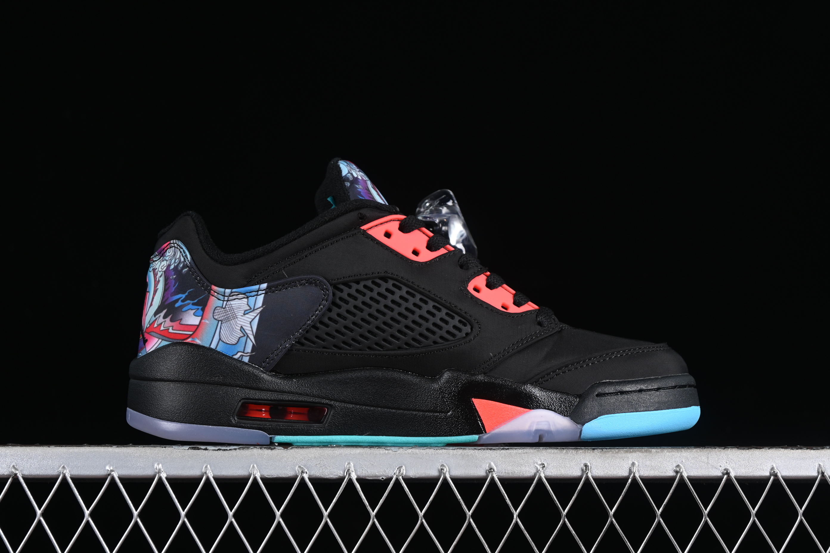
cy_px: 276
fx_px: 1729
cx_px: 415
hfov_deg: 27.0
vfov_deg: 18.2
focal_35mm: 75
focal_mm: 50
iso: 160
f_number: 6.3
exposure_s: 1/50
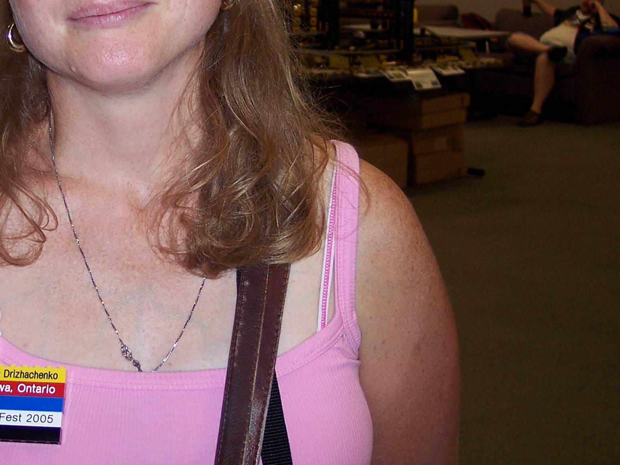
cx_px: 96
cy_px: 154
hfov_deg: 26.4
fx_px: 1289
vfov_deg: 20.4
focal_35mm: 72
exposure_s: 1/60
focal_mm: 8
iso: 100
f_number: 2.8
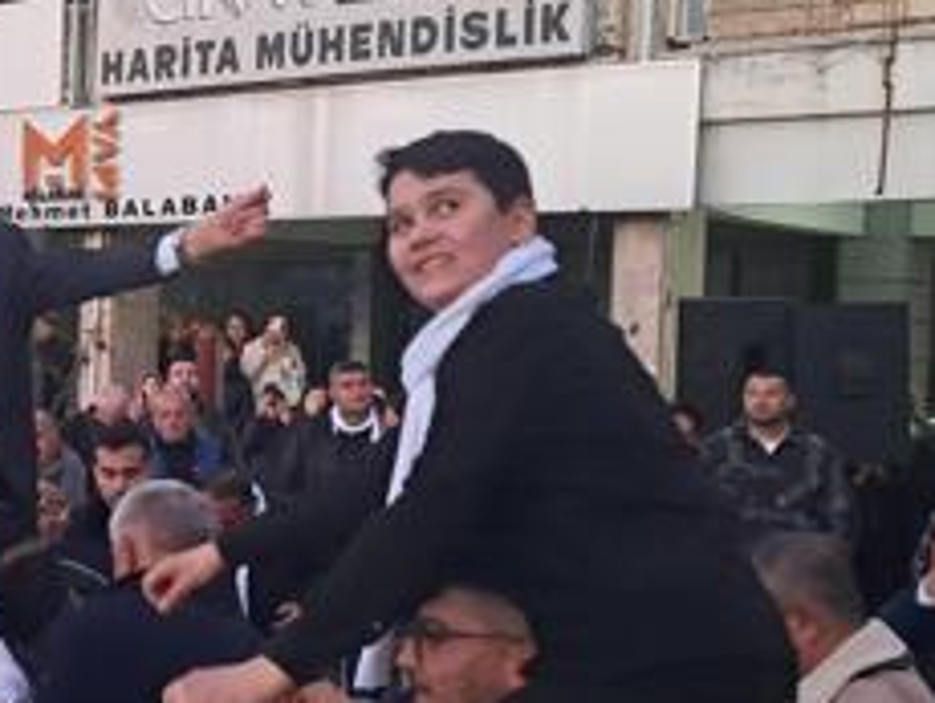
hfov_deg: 27.4
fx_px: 1730
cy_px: 414
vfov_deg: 22.9
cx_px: -122
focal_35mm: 64
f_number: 1.8
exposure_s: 1/50
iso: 500
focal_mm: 4
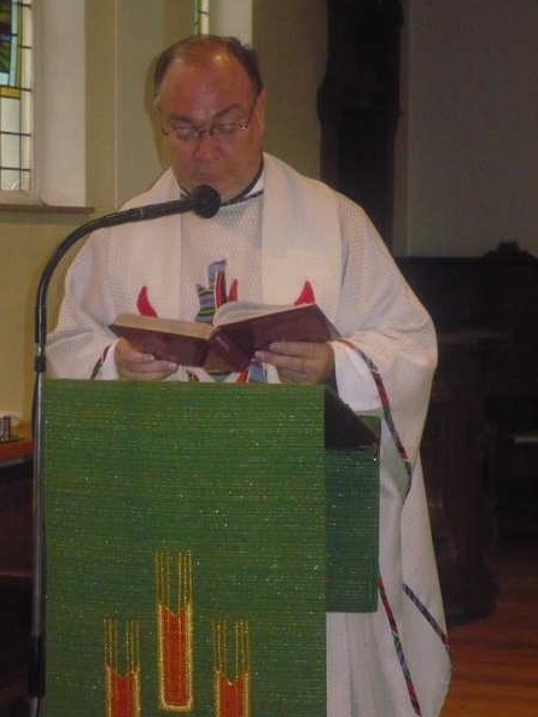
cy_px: 357
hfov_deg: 14.0
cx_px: 269
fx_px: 2195
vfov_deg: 18.5
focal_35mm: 106
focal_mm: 17.4
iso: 640
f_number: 5
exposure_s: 1/30
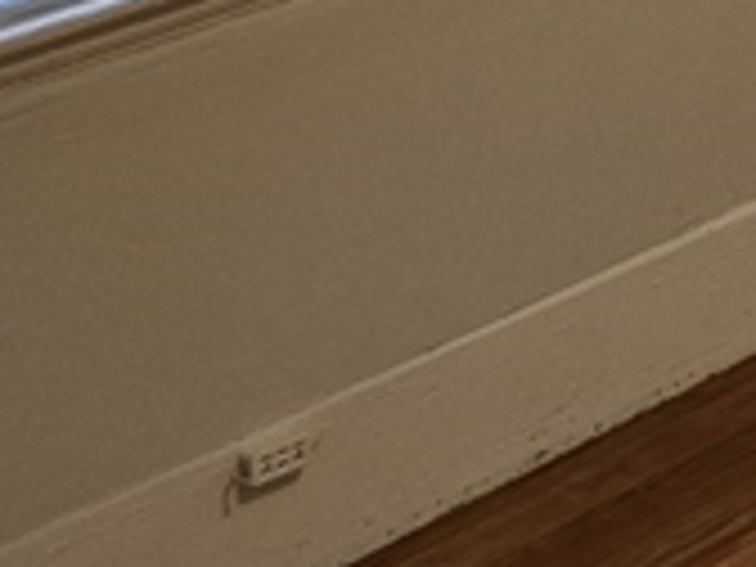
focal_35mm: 140
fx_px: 3058
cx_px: 1602
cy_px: -788
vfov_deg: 9.5
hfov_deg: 12.2
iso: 200
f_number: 1.7
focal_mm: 6.3
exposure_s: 1/120
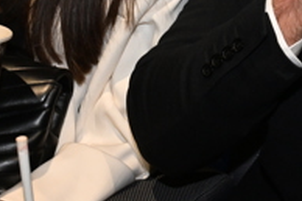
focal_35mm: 114
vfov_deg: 11.6
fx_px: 956
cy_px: -73
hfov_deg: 17.7
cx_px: 266
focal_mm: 32
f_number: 5
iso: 4000
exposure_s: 1/60
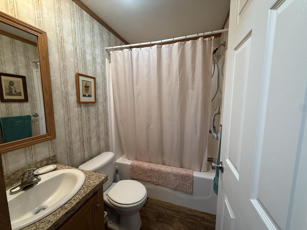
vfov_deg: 85.7
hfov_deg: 102.1
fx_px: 124
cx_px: 154
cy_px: 115
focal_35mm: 14
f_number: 2.2
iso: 200
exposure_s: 1/60
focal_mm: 2.22
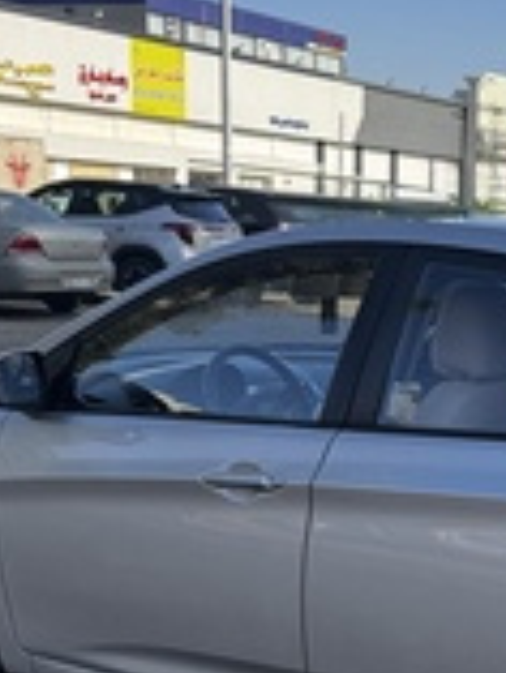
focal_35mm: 70
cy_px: 649
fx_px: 1362
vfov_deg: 26.5
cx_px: 547
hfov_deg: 20.2
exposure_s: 1/2415
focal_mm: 6.76
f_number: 1.78
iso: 80
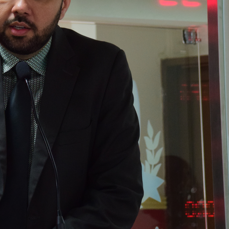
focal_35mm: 405
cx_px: -47
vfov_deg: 4.3
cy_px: 85
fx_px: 3031
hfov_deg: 4.3
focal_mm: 110
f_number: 5.6
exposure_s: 1/80
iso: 1000
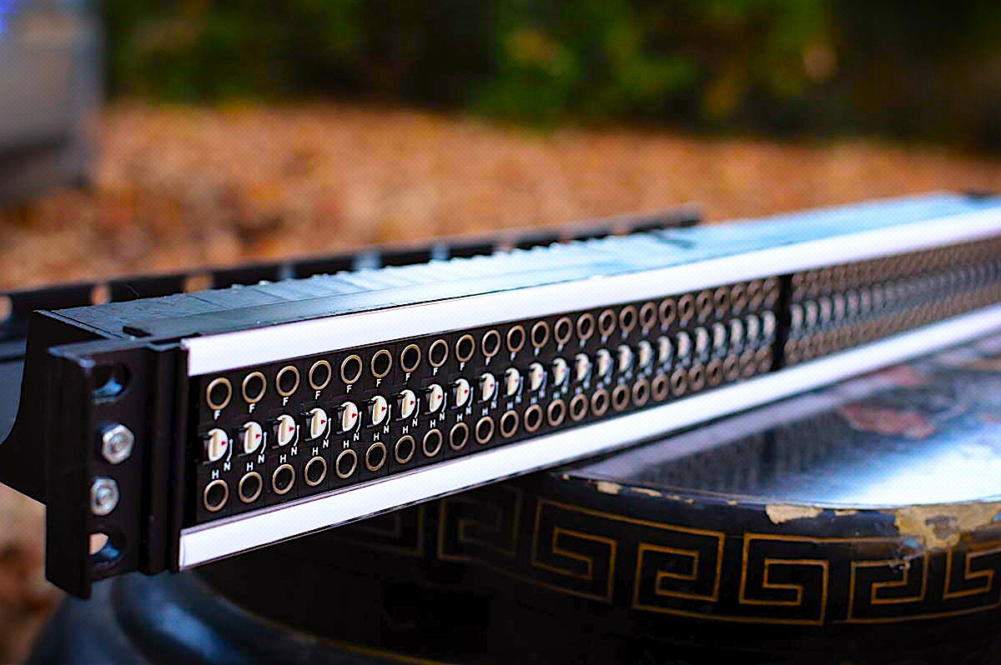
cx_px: 500
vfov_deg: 25.7
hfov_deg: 37.9
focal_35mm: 52
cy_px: 332
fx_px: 1459
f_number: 4.5
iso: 400
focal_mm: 35
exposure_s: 1/80
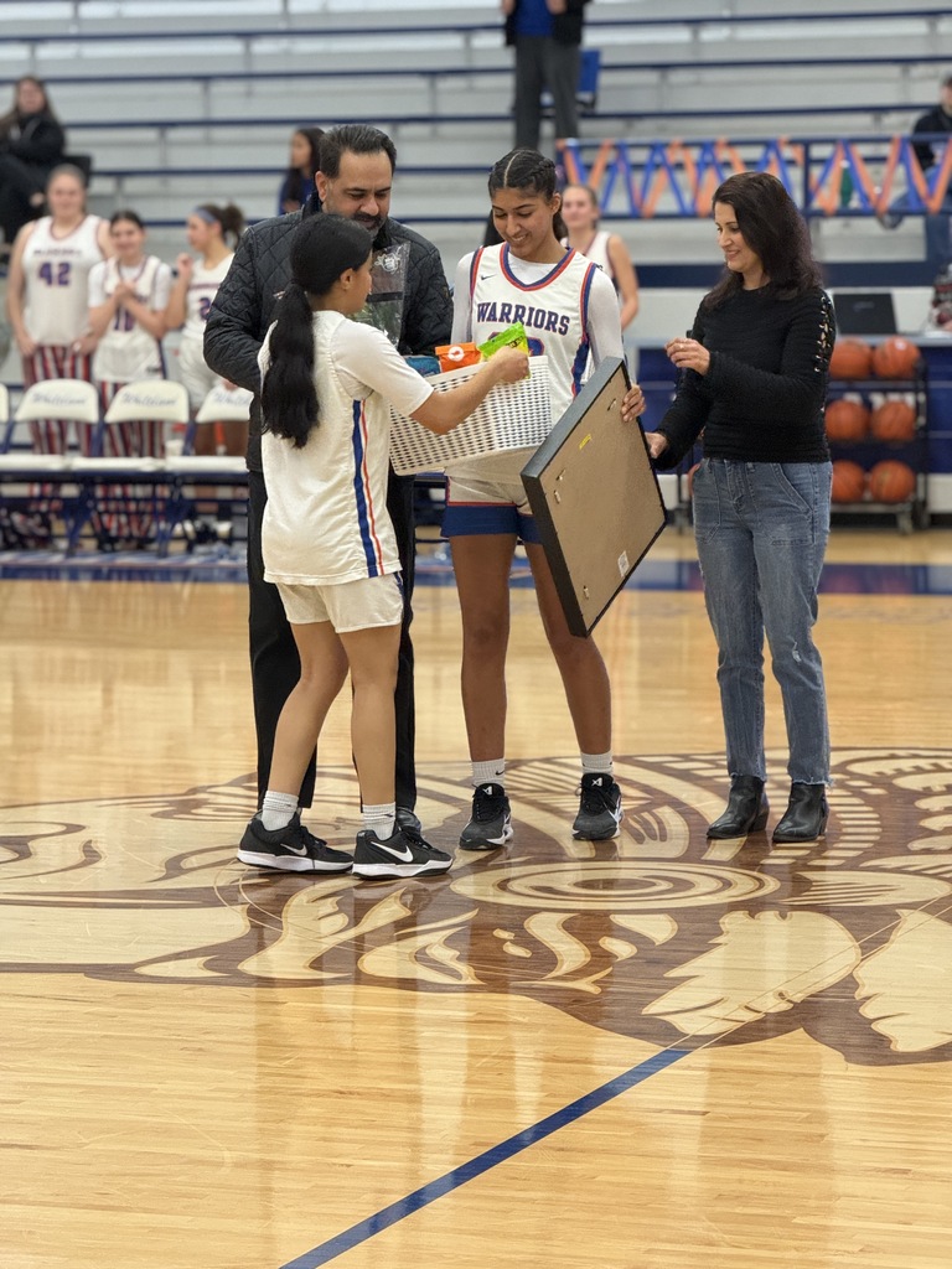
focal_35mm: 120
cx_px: 476
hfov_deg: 12.3
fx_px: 4400
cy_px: 634
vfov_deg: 16.4
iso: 500
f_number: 2.8
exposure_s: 1/120
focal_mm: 15.66
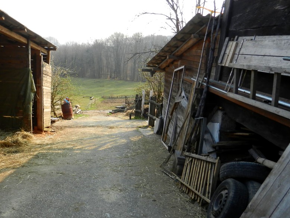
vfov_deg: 42.9
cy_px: 106
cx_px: 101
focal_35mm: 33
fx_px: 276
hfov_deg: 54.4
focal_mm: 4.5
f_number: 3.5
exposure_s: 1/400
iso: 160
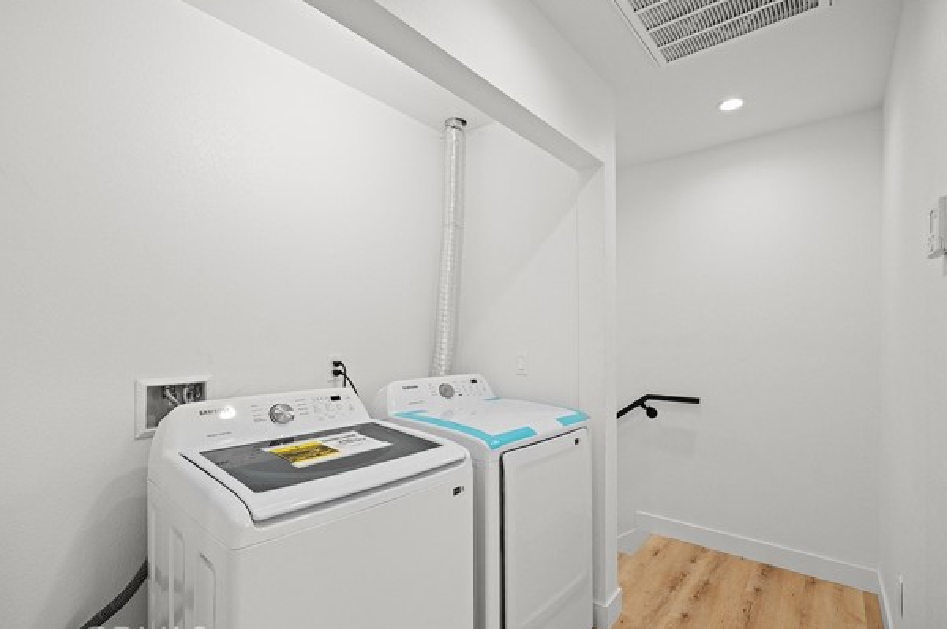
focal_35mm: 16
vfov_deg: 73.6
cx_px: 453
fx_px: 421
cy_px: 328
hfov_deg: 96.7
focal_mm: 15
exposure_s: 1/250
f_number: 4
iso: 640
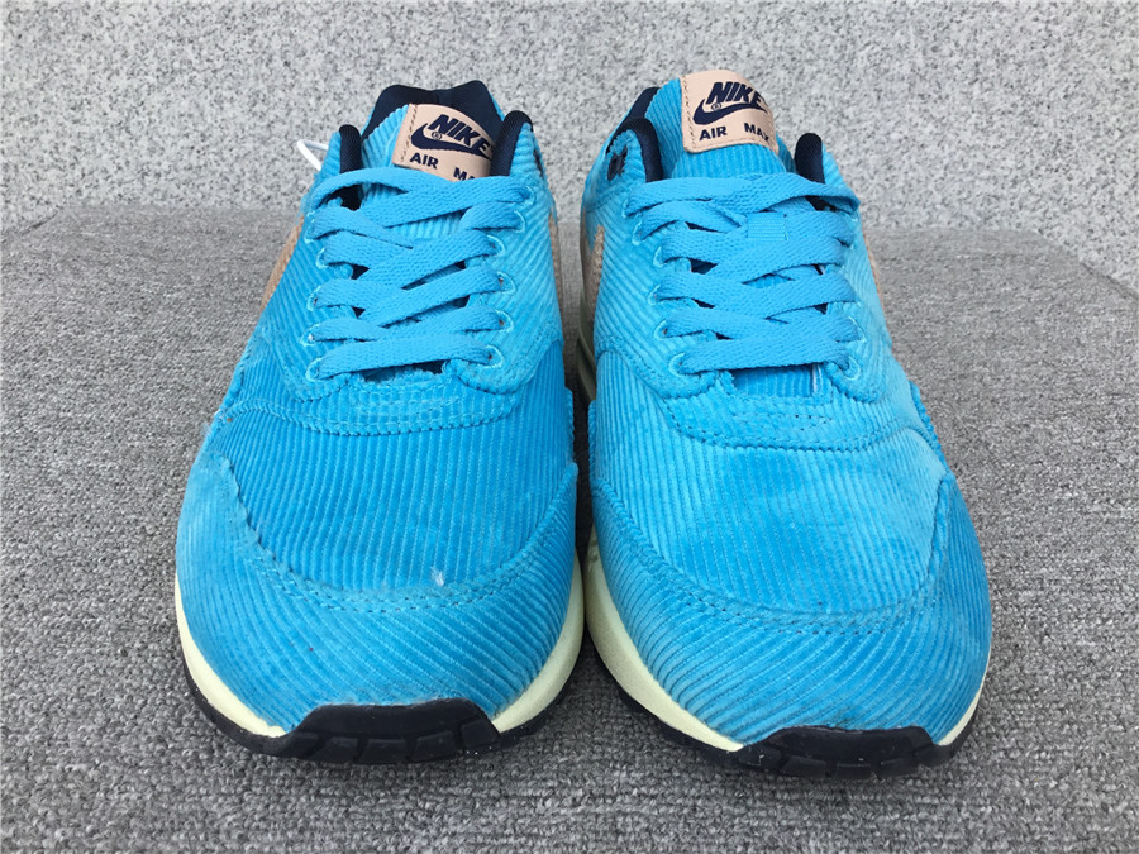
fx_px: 1020
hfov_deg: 58.4
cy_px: 427
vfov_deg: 45.4
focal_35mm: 31
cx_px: 570
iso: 25
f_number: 2.4
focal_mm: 3.3
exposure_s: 1/306
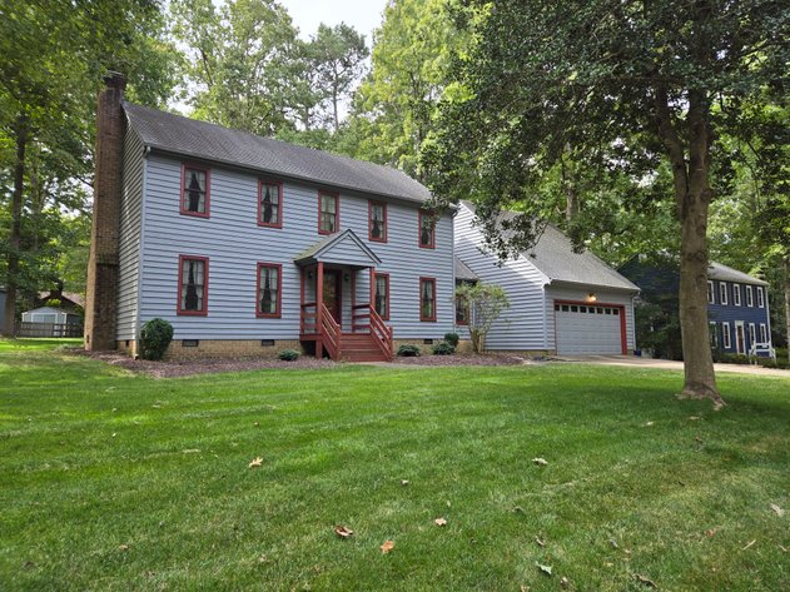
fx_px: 525
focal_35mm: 23
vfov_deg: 58.9
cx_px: 395
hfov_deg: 73.9
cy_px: 296
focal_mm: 5.4
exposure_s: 1/362
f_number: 1.8
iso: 25
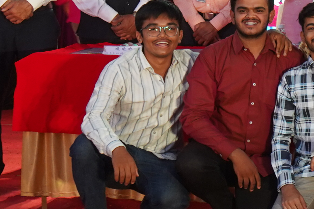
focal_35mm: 193
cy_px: 6
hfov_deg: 9.8
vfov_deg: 7.1
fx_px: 1683
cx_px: 651
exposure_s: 1/125
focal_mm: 37
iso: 1000
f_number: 5.6
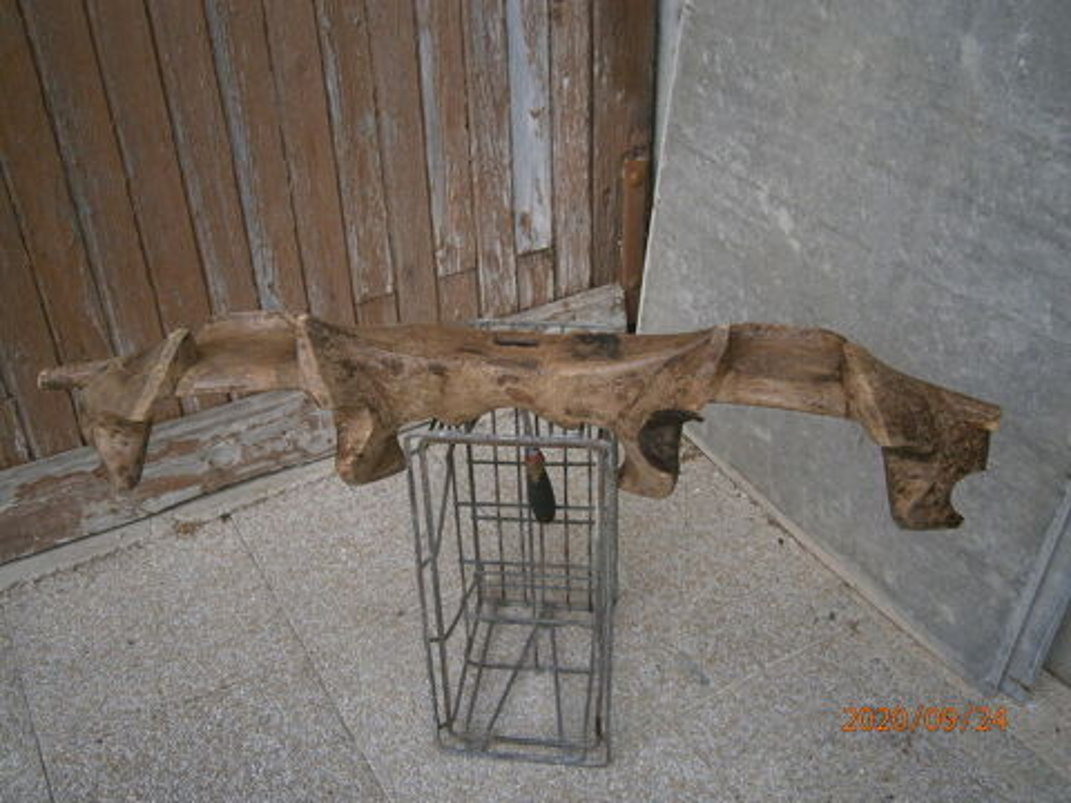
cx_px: 536
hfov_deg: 51.4
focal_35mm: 36
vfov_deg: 39.7
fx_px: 1114
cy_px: 402
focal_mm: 6.4
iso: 80
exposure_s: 1/320
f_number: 3.1
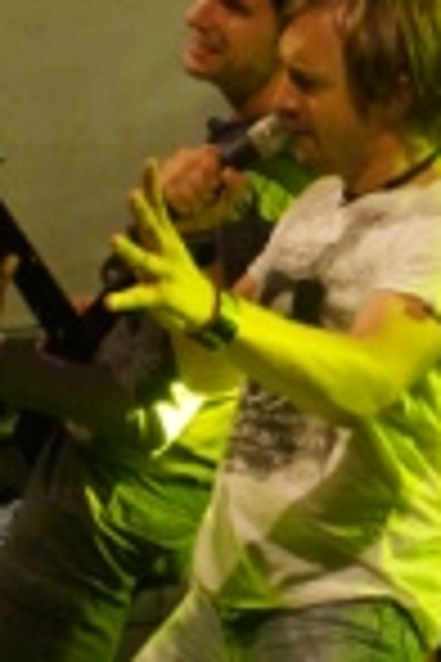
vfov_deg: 16.0
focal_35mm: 128
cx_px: 405
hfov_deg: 10.6
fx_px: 2352
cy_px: 401
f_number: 4
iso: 3200
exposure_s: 1/160
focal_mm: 28
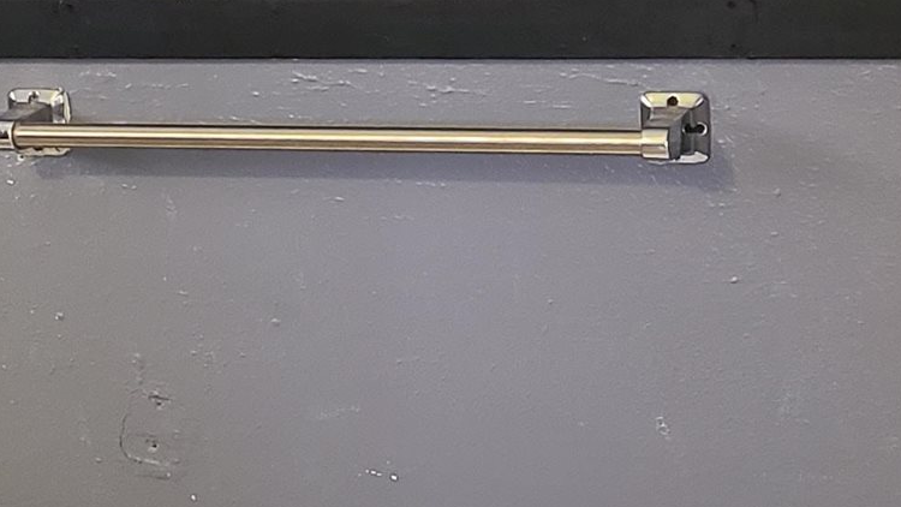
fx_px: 2772
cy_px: 207
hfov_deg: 18.5
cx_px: 454
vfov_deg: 10.4
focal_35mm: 116
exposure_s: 1/40
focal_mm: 5.4
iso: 320
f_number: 1.8
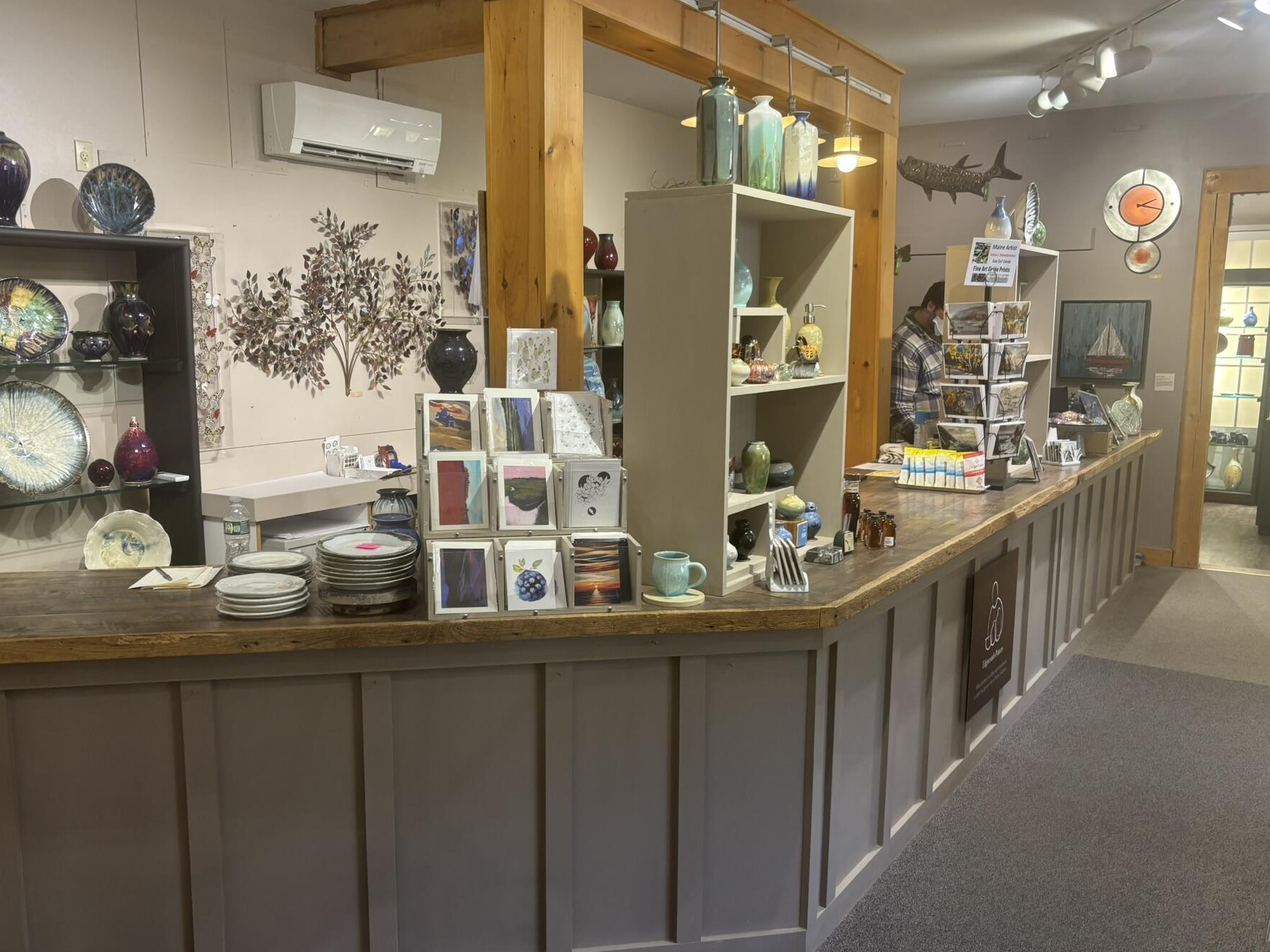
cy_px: 495
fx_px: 1101
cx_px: 609
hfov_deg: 59.9
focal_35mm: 30
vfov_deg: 46.8
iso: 100
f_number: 1.6
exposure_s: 1/60
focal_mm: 5.96
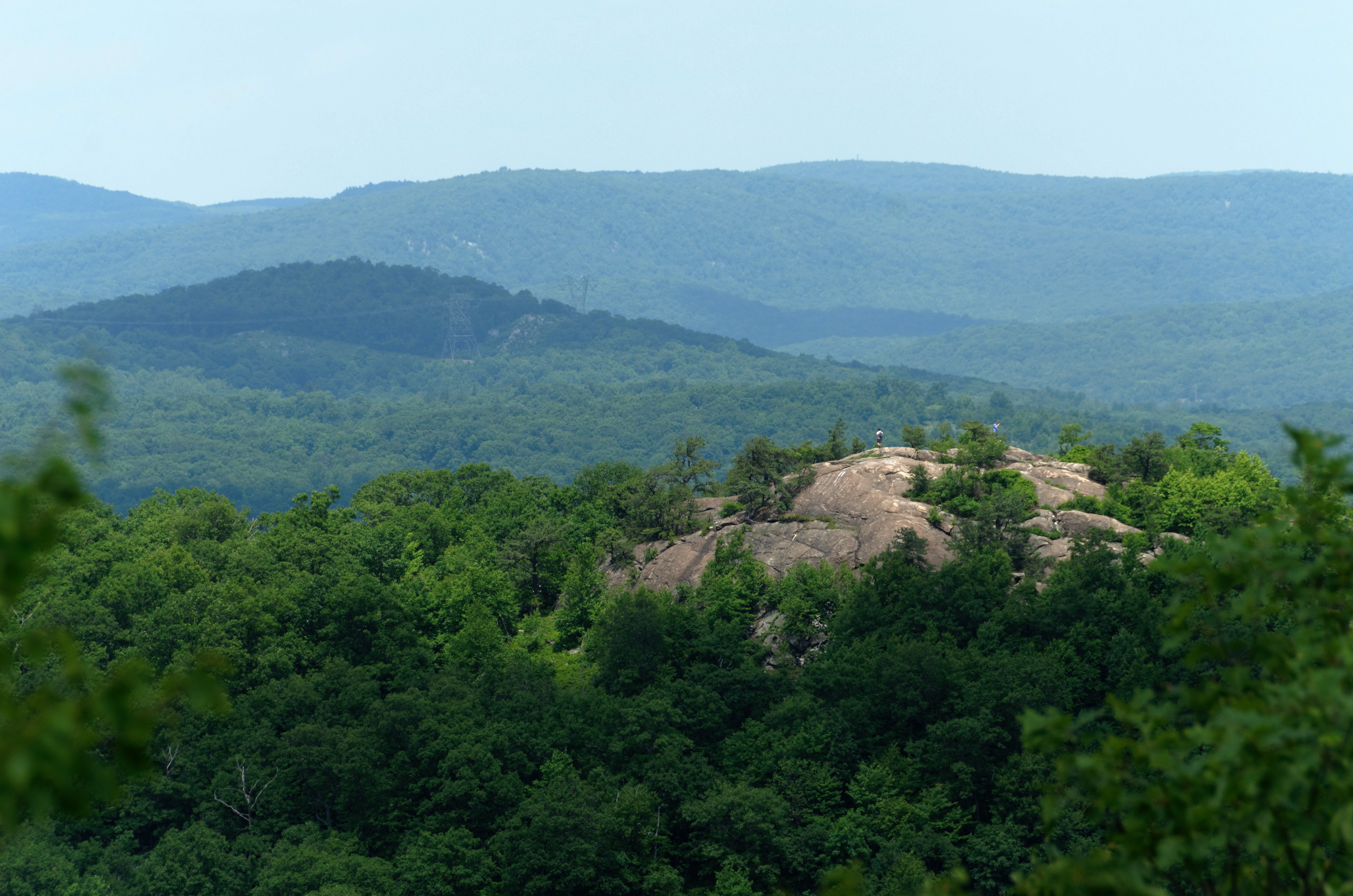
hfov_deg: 6.9
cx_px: 676
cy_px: 448
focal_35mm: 300
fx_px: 11252
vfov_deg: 4.6
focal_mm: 200
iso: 400
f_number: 7.1
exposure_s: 1/800
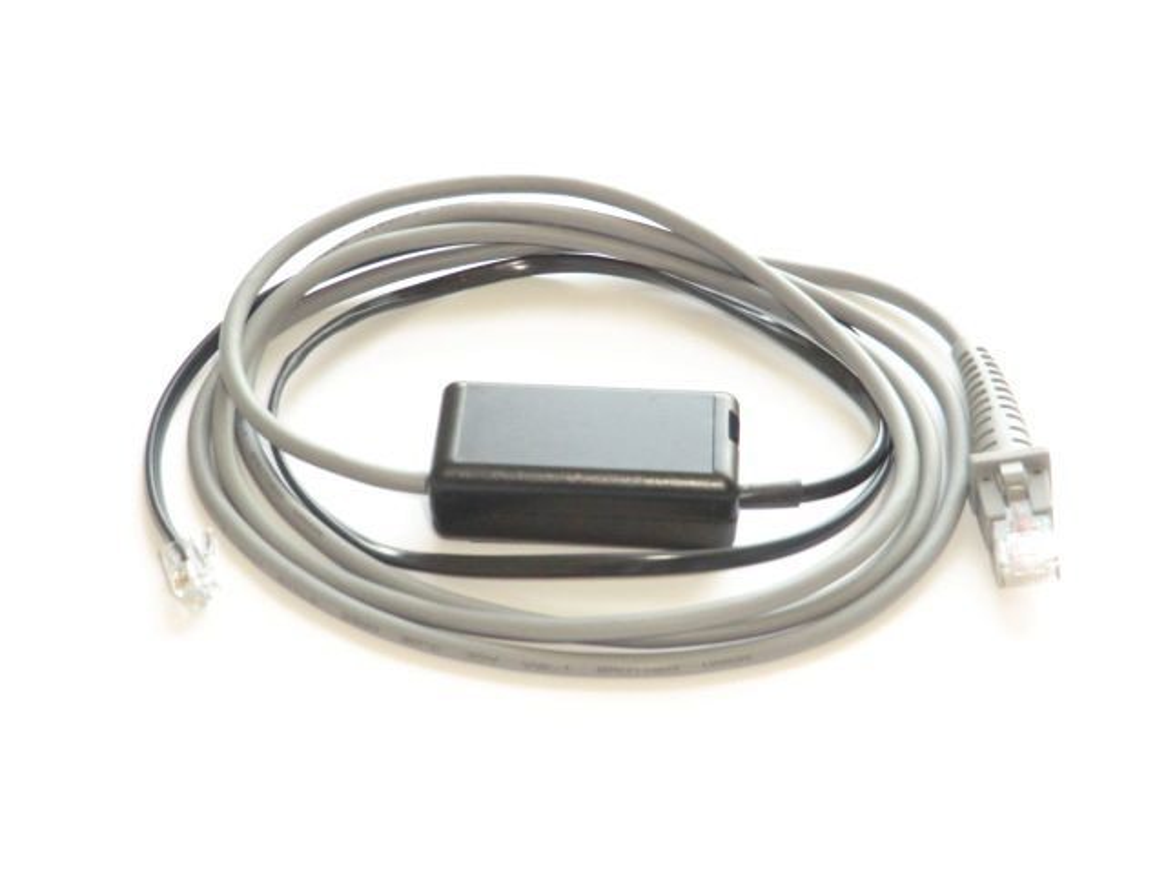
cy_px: 437
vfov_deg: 26.6
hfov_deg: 34.9
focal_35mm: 55
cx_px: 583
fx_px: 1853
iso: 400
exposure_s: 1/60
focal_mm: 9.8
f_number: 4.2
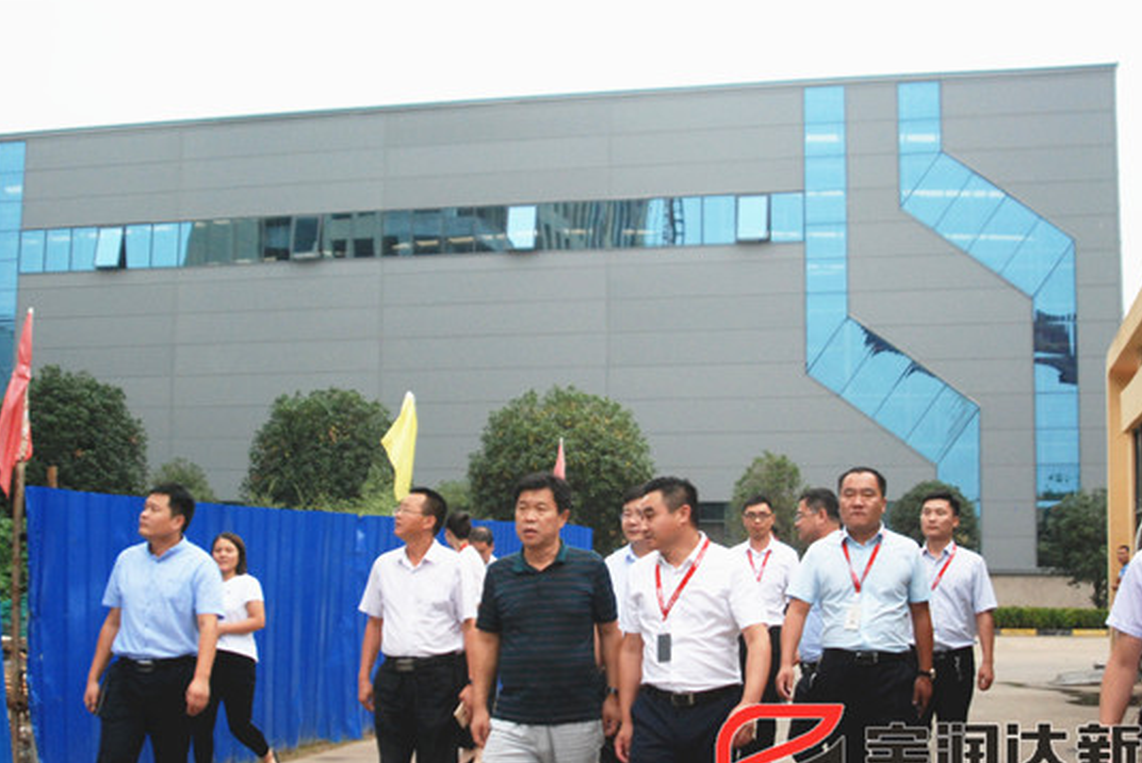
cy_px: 412
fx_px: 1492
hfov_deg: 41.9
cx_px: 614
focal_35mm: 47
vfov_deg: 28.7
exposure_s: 1/1600
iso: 800
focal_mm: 28
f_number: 3.5
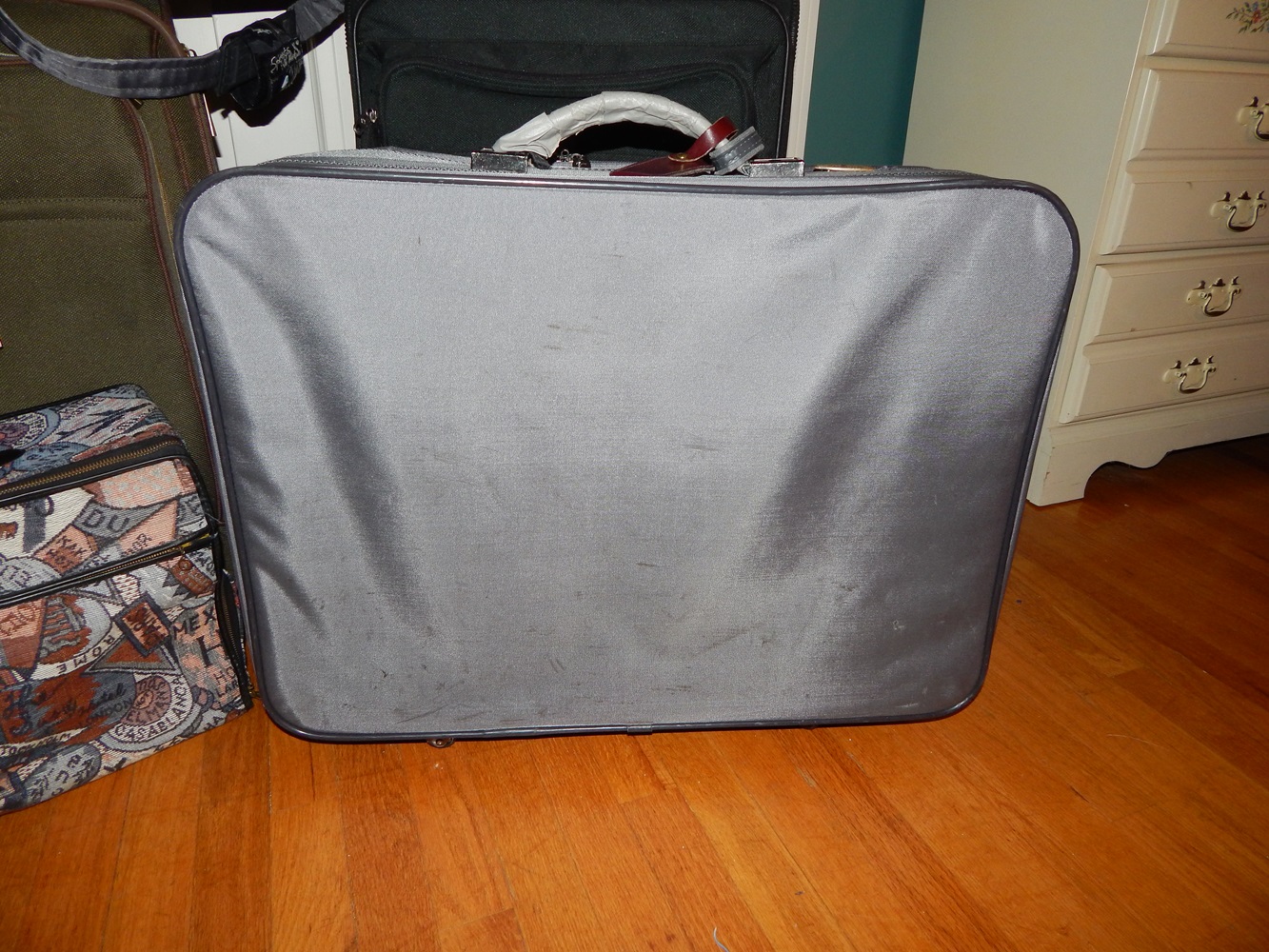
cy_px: 476
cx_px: 634
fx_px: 843
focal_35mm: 23
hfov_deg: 73.9
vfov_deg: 58.9
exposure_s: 1/30
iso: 200
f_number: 3
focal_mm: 4
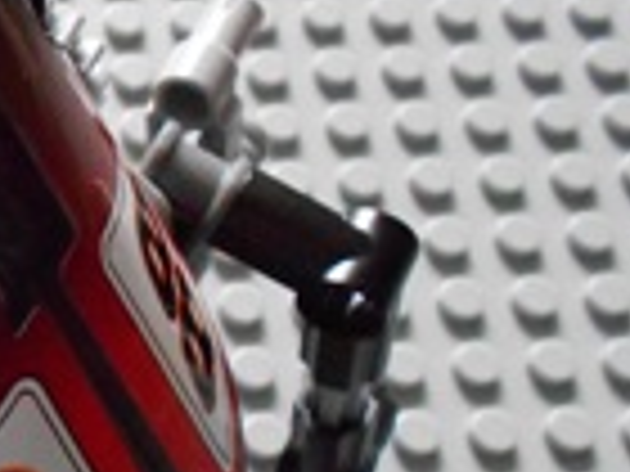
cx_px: -274
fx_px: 1511
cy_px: 409
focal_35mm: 83
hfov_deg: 20.6
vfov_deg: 17.6
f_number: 3.2
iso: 640
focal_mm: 4.6
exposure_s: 1/125
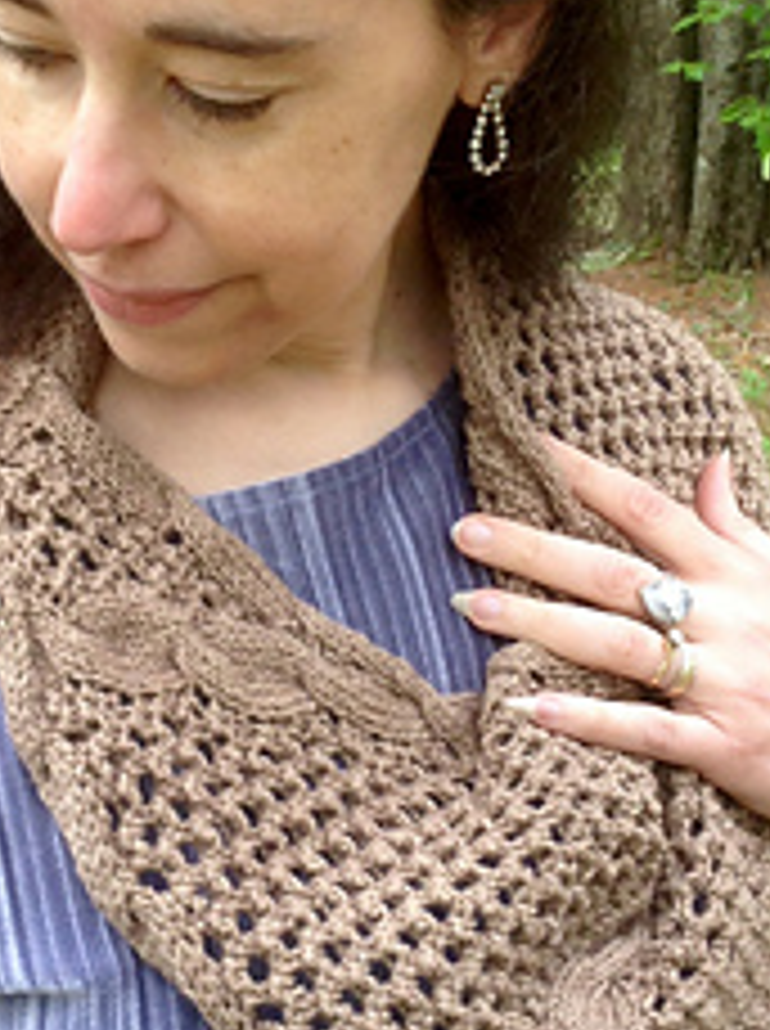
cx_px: 281
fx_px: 2141
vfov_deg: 27.0
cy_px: 445
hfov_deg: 20.3
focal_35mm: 72
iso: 40
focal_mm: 3.3
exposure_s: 1/40
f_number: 2.4
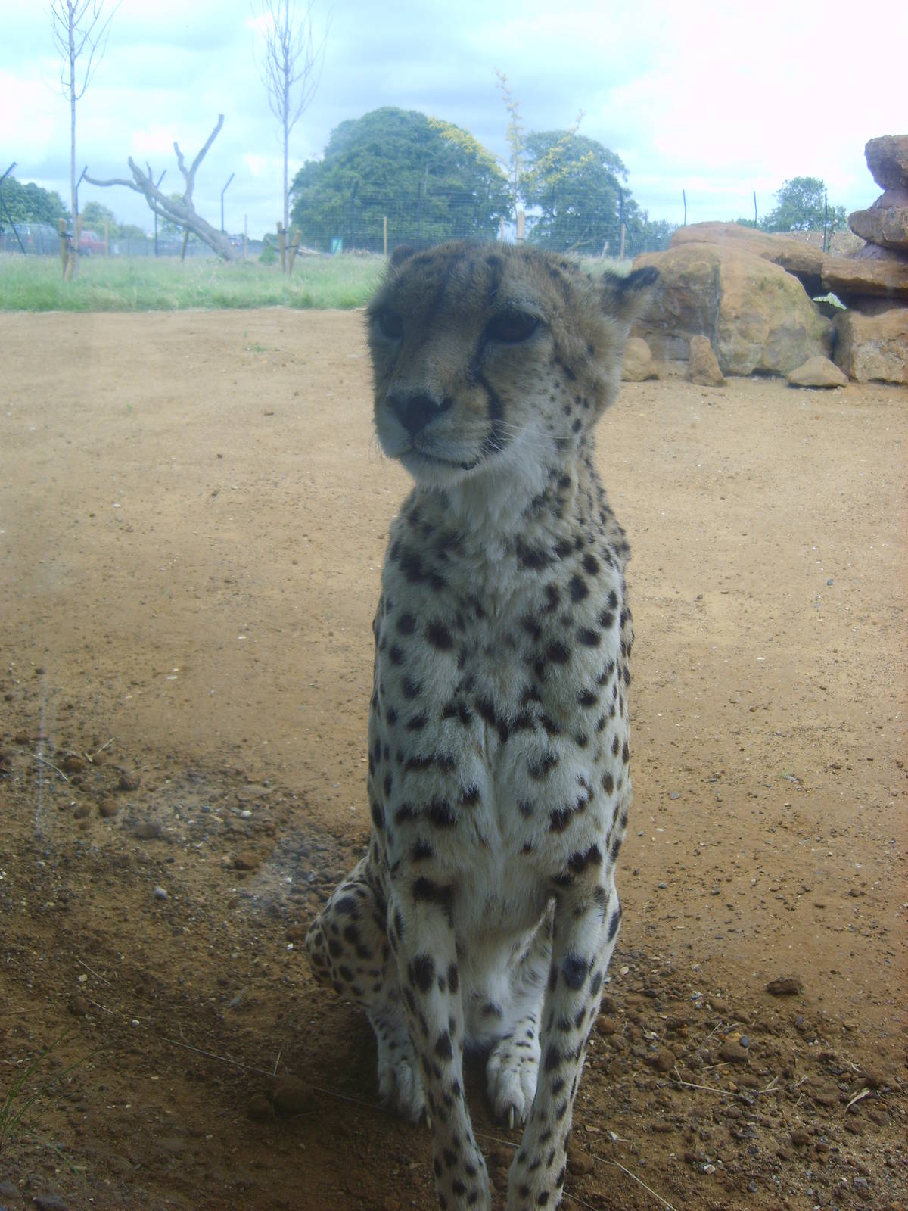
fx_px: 1224
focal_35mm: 35
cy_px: 606
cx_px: 454
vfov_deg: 52.6
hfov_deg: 40.7
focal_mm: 7.4
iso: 50
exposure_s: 1/350
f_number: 2.8
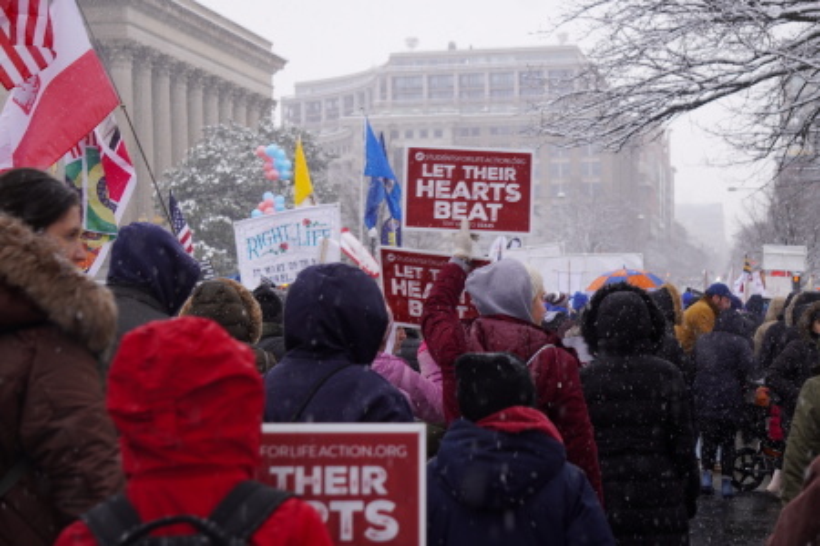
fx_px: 1879
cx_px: 410
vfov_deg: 16.6
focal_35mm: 82
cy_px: 273
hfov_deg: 24.6
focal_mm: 55
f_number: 5
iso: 100
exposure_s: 1/100
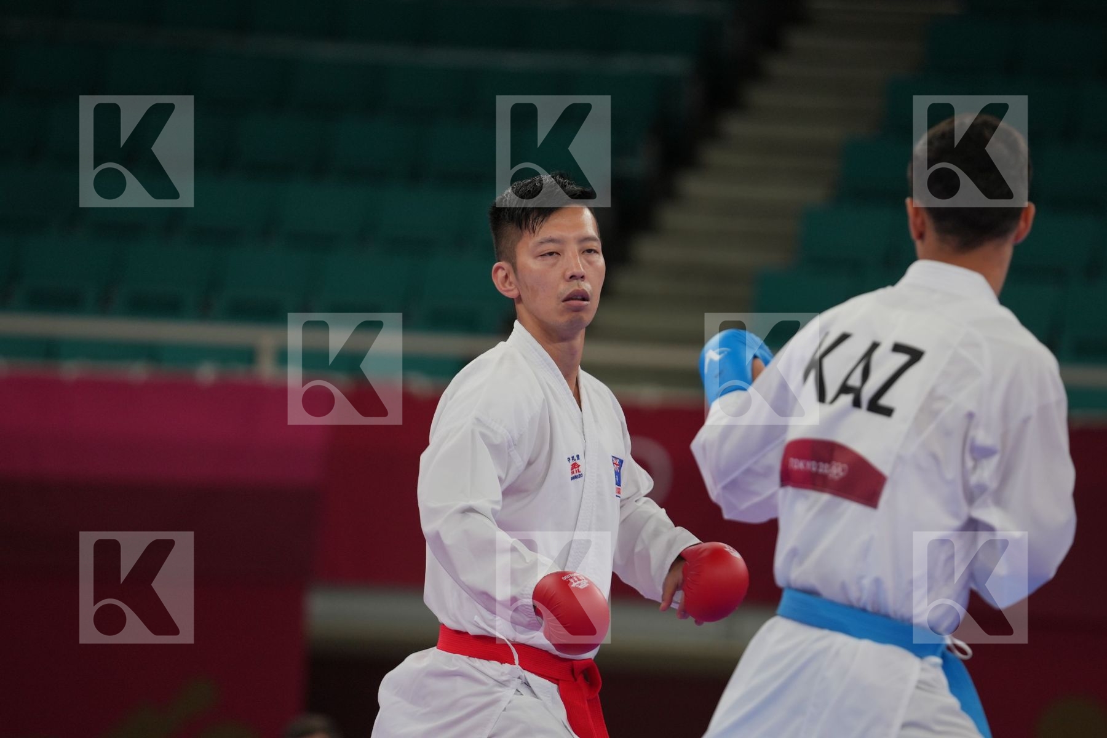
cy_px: 369
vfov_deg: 4.6
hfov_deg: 6.9
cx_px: 554
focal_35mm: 300
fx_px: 9224
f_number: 2.8
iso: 400
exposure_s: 1/1000
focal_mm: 200
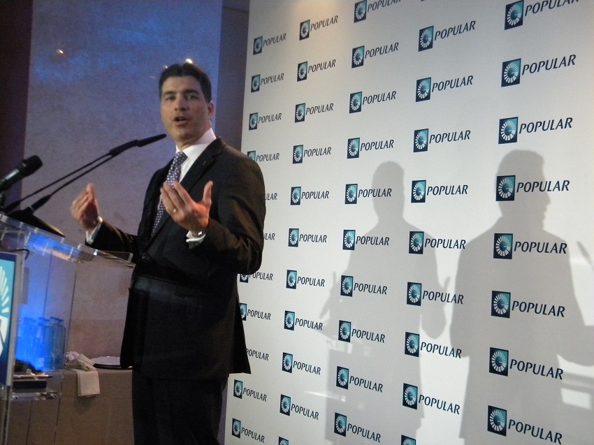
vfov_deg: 30.9
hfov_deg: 40.4
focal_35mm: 47
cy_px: 222
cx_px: 297
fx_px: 806
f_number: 3.9
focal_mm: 8.6
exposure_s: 1/83
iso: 800
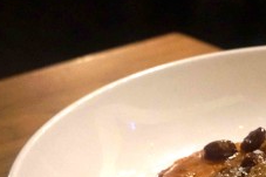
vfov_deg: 14.0
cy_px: 200
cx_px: 337
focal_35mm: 95
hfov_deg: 19.9
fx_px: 701
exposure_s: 1/8
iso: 3200
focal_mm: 24
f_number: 4.5
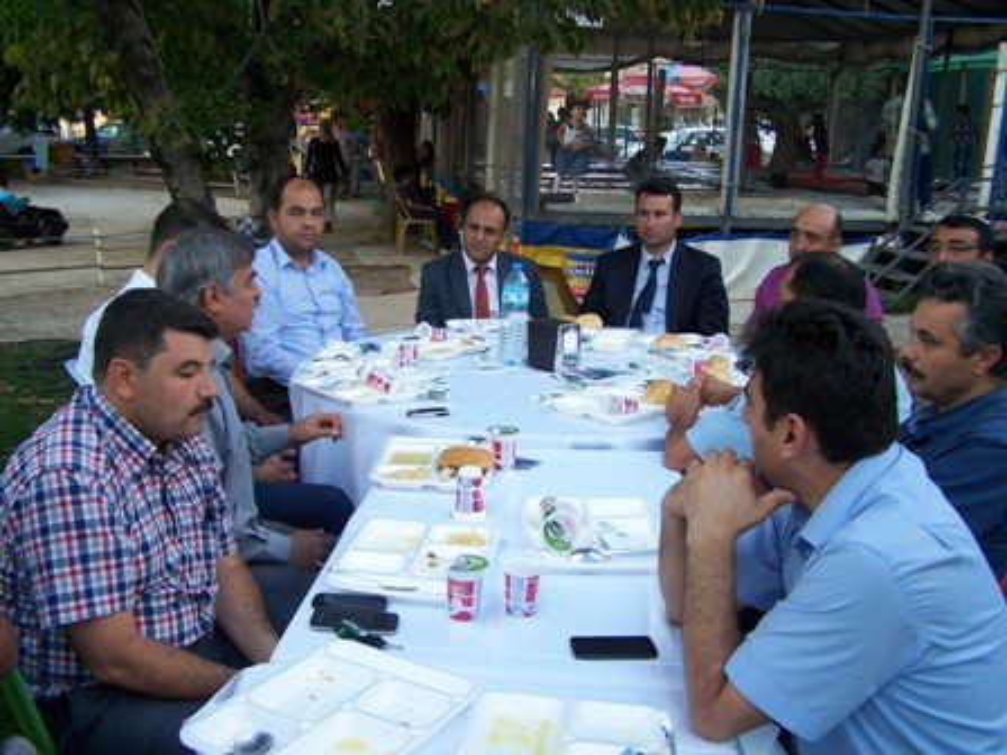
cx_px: 504
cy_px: 378
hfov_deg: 49.0
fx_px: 1105
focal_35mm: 38
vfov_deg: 37.7
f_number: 2.8
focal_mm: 6.3
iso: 100
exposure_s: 1/100
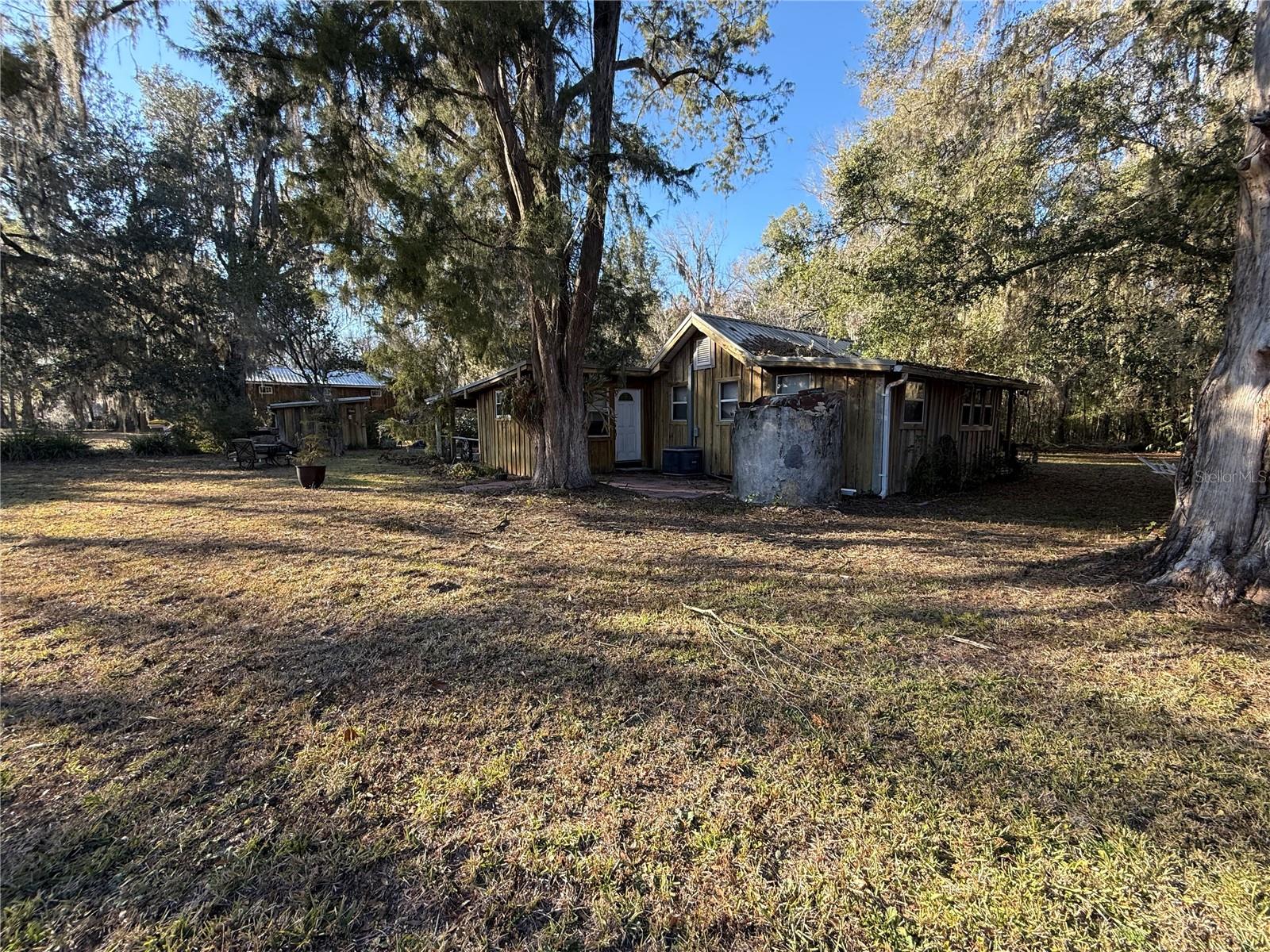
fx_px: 514
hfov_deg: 102.1
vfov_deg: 85.7
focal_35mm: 14
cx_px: 635
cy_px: 476
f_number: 2.2
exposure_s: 1/252
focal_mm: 2.22
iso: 64
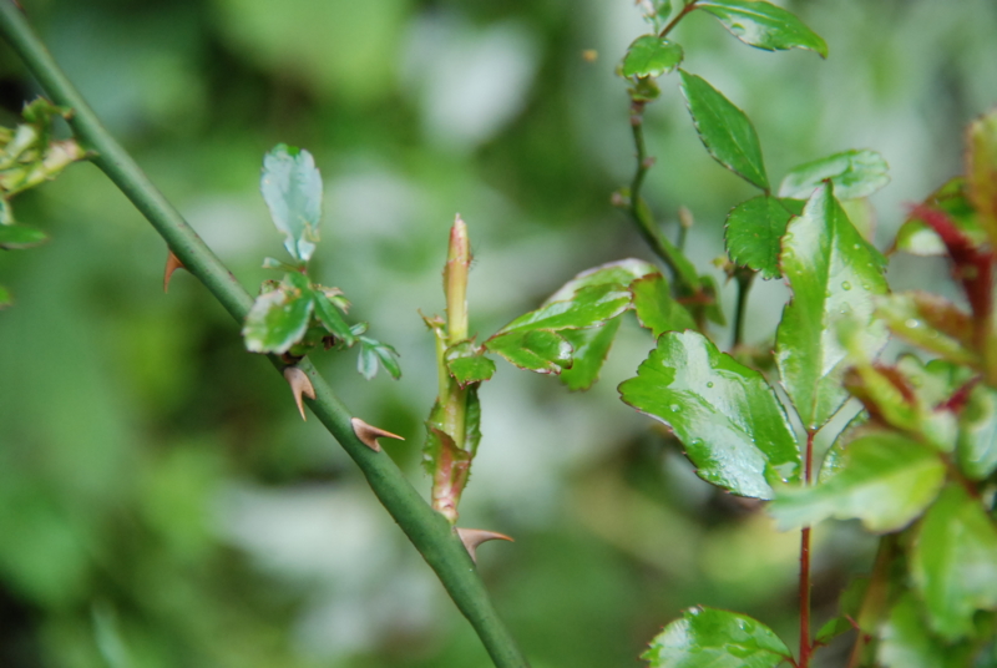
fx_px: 9153
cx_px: 498
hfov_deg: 6.2
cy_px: 334
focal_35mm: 330
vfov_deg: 4.2
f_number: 7.1
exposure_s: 1/100
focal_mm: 220
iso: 800
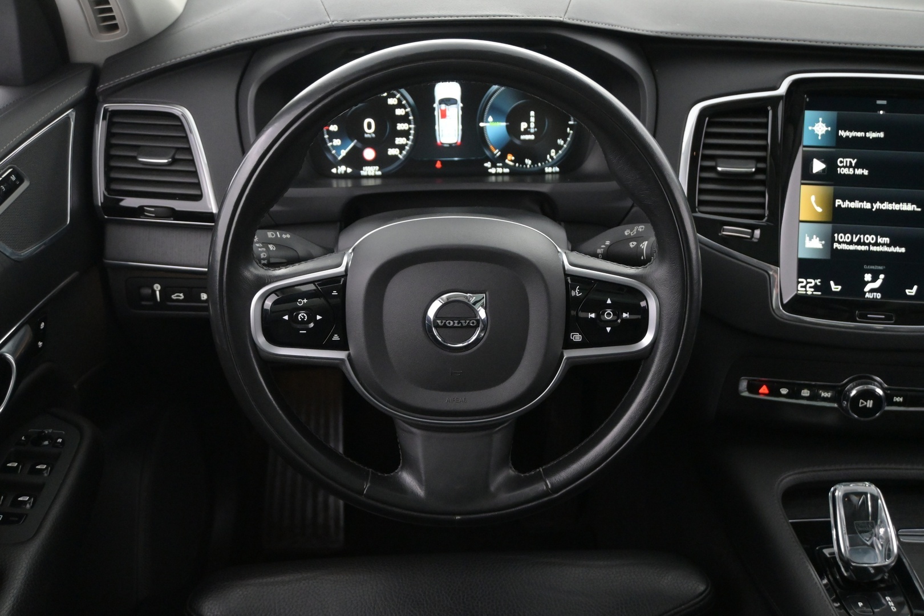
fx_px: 962
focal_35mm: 38
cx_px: 462
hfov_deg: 51.3
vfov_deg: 35.5
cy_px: 308
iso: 4000
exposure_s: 1/40
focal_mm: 25
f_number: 4.2
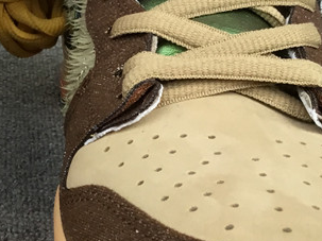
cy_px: 180
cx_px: 31
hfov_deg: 20.9
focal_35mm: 92
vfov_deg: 16.0
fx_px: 855
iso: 32
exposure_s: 1/33
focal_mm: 3.3
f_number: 2.4
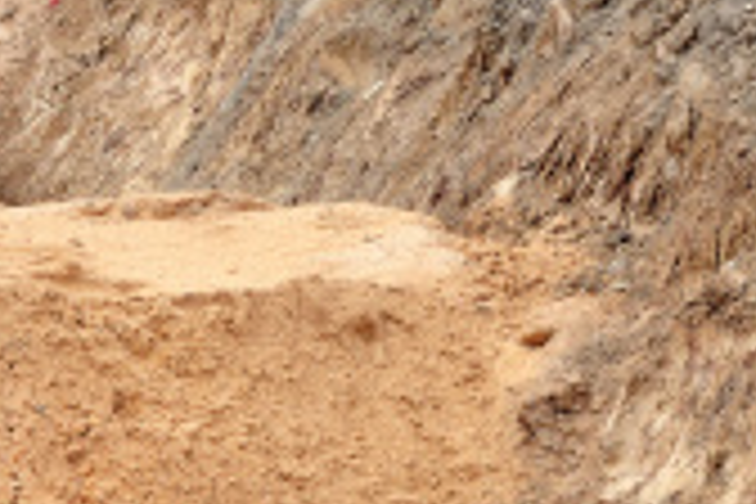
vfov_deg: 5.3
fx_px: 5397
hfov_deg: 7.9
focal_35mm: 257
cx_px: -310
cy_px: 475
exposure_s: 1/125
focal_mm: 48
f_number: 9
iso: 200
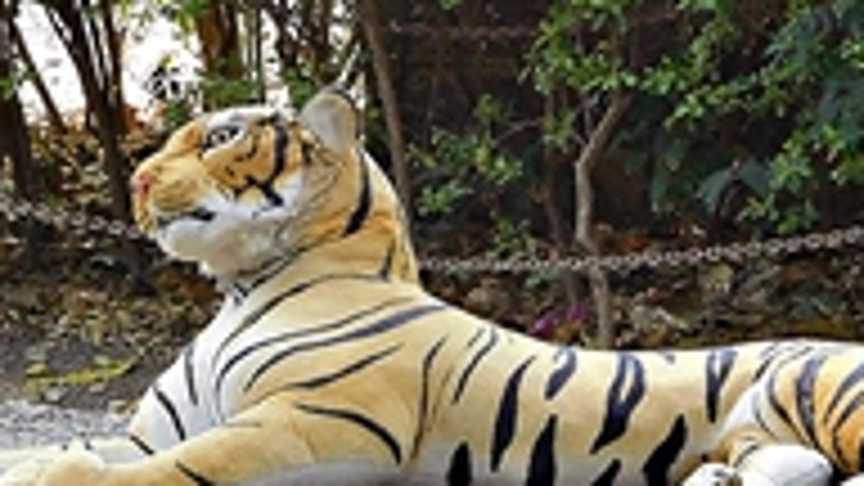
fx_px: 10378
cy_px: 76
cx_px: 508
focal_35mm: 453
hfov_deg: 4.8
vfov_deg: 2.7
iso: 400
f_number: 5.4
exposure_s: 1/320
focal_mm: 35.7
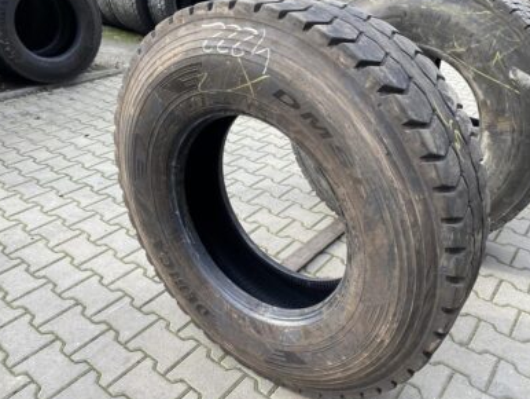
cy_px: 202
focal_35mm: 29
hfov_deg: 61.6
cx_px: 266
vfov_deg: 48.3
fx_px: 444
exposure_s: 1/176
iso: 32
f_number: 1.8
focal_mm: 4.25
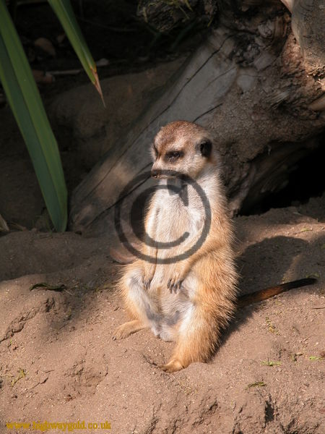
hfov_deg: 6.8
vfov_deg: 9.0
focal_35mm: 220
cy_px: 217
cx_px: 162
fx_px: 2754
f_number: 5.2
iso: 100
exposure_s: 1/356
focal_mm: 56.7
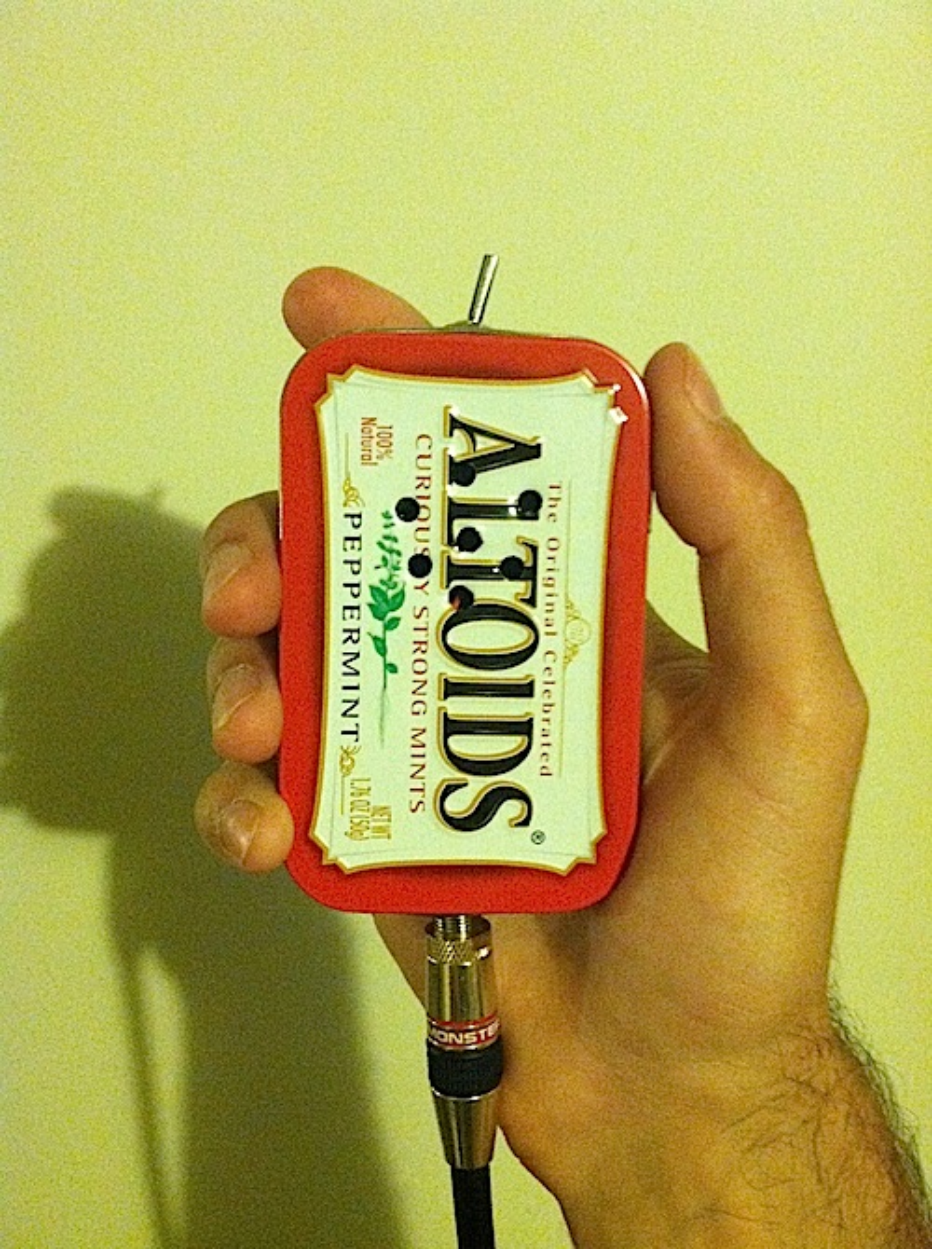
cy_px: 624
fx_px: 1260
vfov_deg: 52.7
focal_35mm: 35
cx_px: 466
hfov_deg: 40.6
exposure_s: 1/15
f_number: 2.8
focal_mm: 3.85
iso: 800
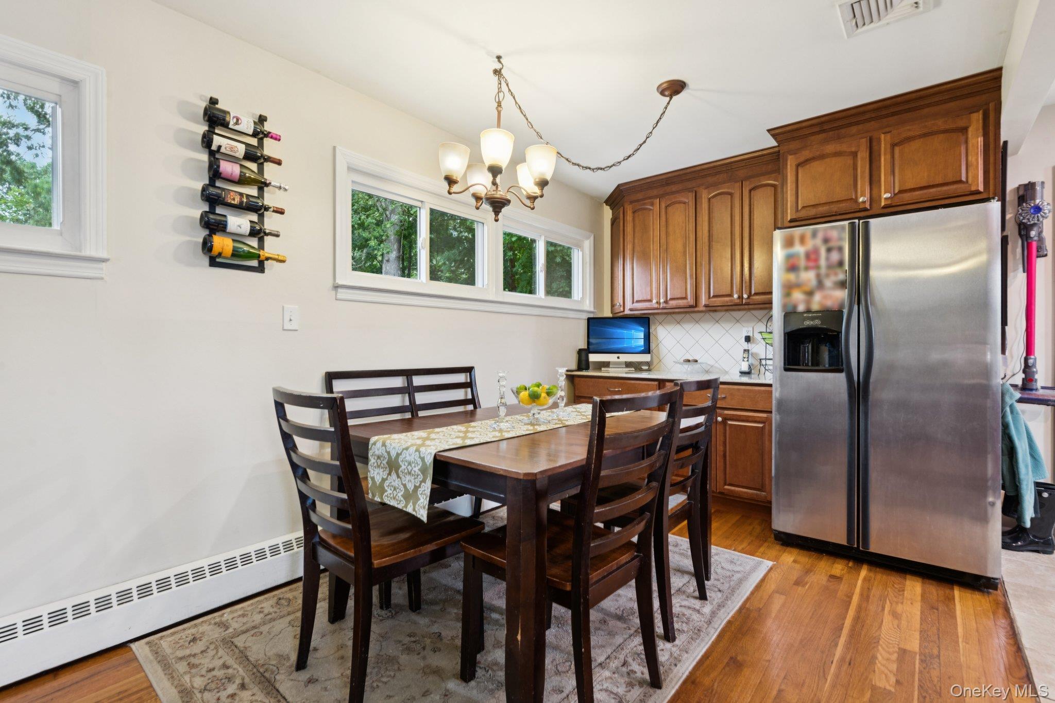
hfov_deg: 96.7
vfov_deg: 73.7
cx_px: 528
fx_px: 469
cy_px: 352
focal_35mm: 16
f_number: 9
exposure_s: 1/2
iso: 320
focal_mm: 16
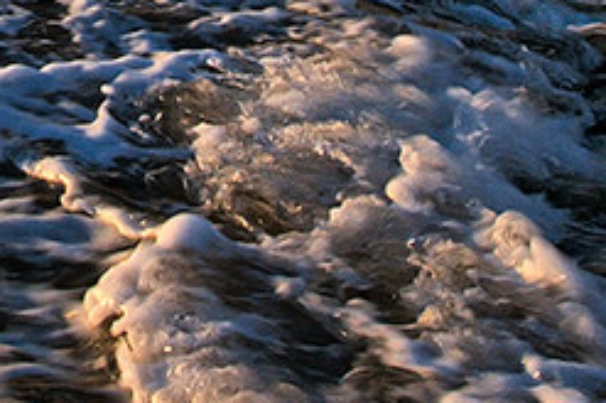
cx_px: -368
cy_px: -485
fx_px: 1227
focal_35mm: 73
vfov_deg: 14.3
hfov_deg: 21.7
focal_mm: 10
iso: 100
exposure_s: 1/30
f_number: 16
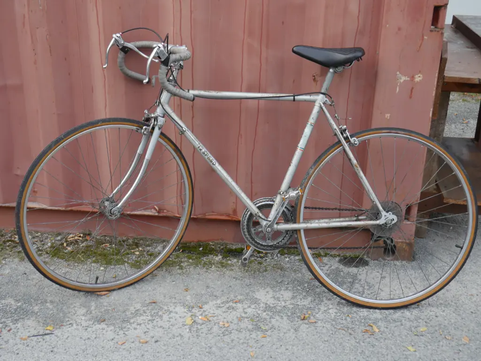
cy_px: 180
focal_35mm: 48
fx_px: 667
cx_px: 240
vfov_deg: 30.3
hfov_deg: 39.6
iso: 200
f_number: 5.2
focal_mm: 24
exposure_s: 1/80
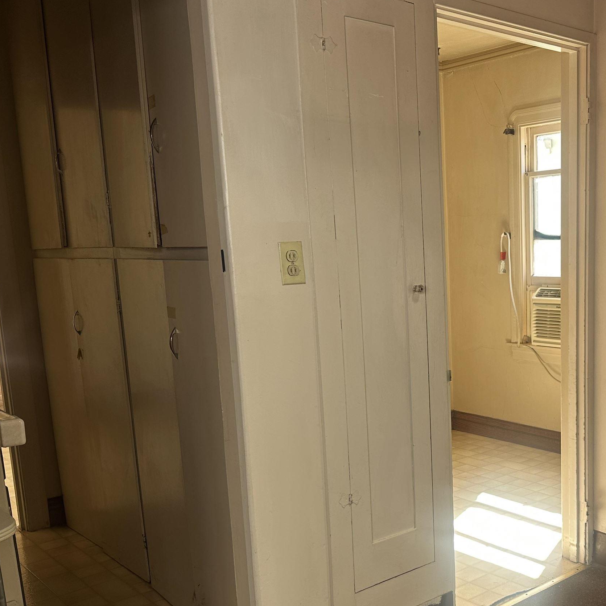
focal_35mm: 39
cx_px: 507
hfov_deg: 40.6
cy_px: 379
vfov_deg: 42.5
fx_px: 772
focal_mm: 6.86
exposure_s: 1/128
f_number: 1.78
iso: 64
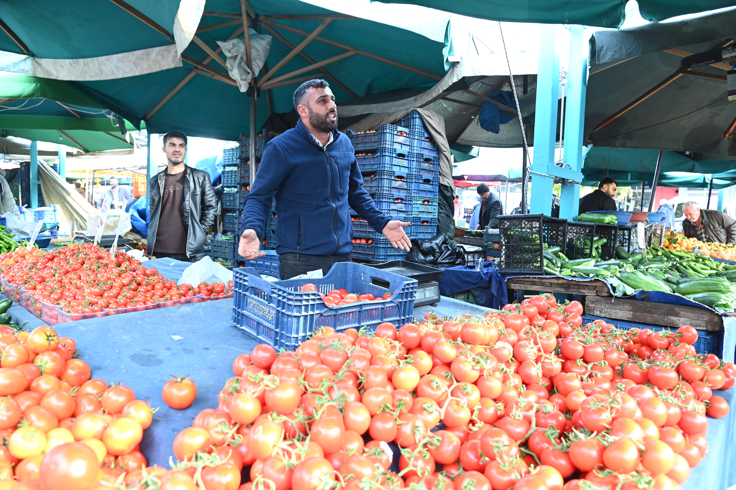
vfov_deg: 53.1
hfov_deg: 73.8
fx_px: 490
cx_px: 368
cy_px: 245
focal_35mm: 24
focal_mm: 24
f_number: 5.6
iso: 1600
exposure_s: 1/100
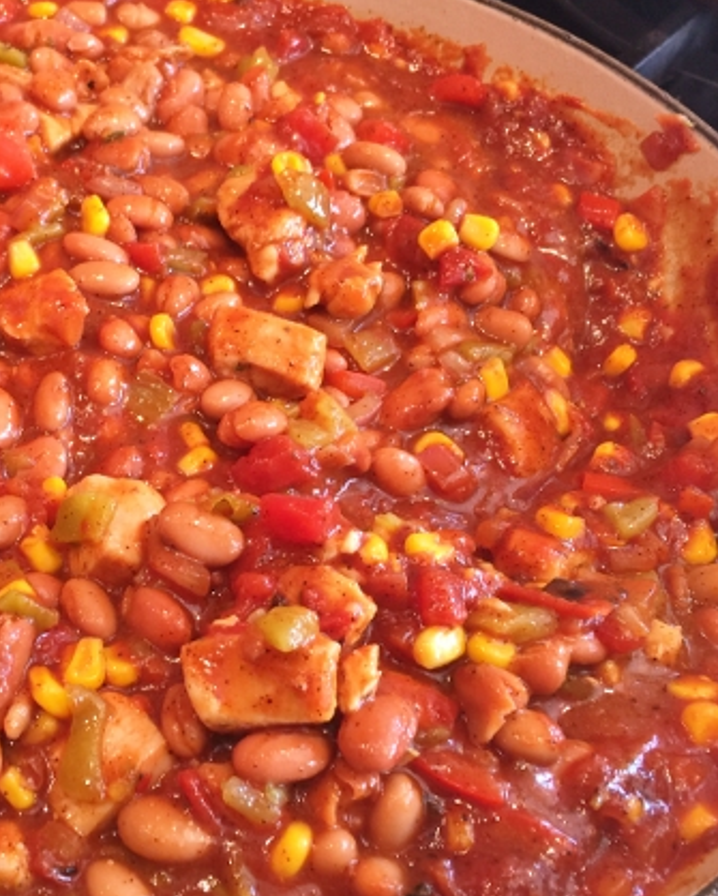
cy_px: 465
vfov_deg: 42.0
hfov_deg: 33.3
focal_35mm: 44
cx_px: 154
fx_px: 1167
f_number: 2.2
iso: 32
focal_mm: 4.15
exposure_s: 1/15
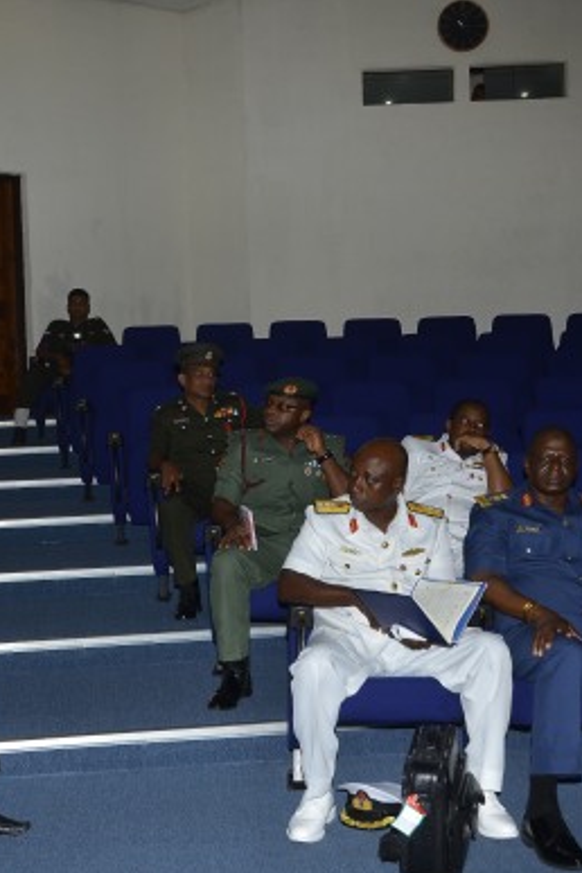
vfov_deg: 38.9
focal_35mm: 51
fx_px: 1237
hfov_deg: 26.3
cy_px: 446
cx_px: 187
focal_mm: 22
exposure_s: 1/125
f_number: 5
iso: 200
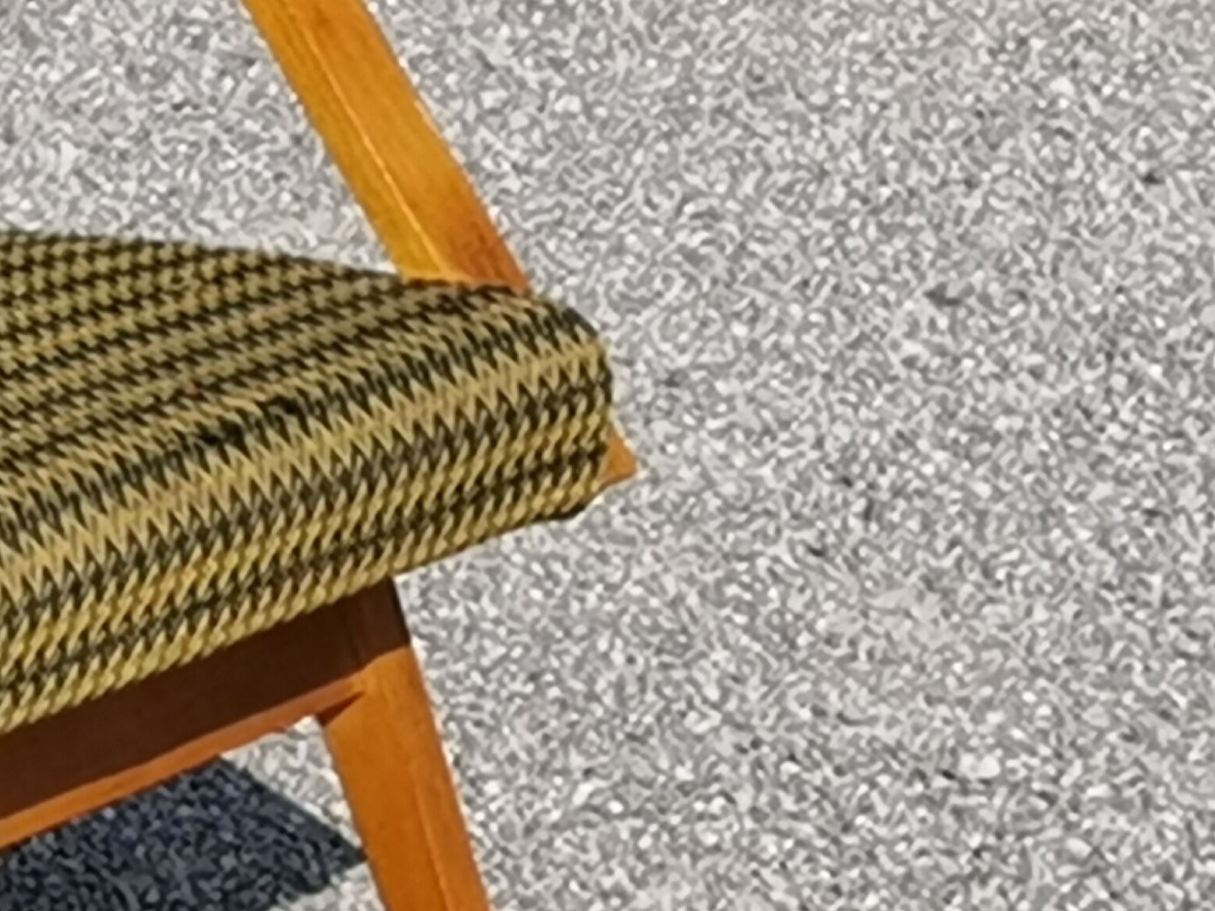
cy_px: 611
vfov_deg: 5.8
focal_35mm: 257
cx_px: -216
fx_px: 9019
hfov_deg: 7.6
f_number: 1.9
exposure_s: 1/5882
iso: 50
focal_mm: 6.71
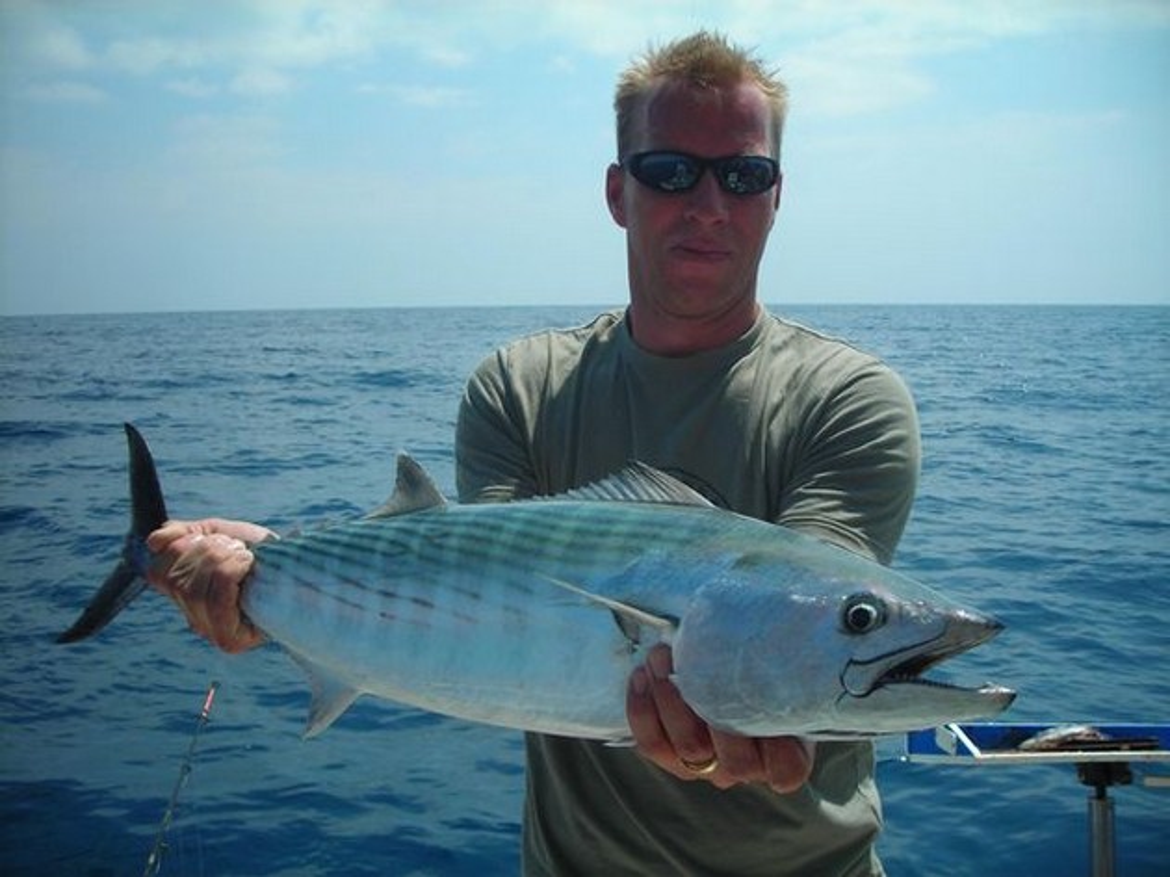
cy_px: 438
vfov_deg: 37.7
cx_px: 585
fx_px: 1284
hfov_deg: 49.0
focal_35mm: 38
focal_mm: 6.3
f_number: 6.4
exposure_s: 1/250
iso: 50
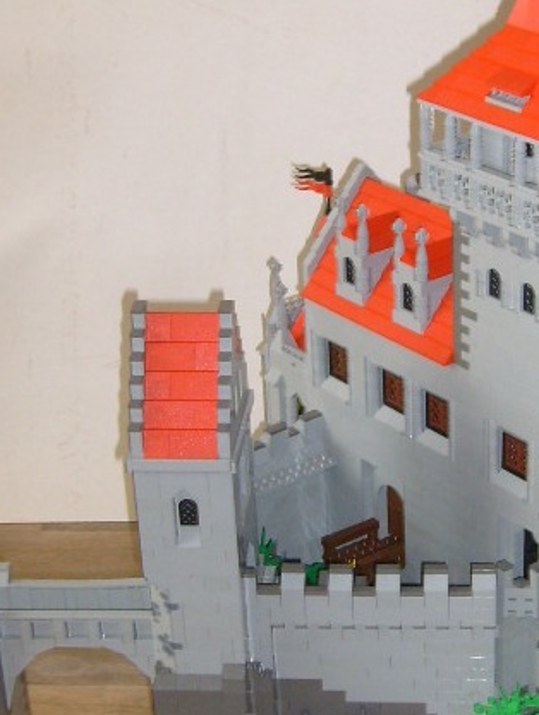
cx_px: 378
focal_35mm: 55
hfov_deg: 26.4
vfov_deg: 34.9
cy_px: 324
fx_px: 1139
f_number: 2.8
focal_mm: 5.8
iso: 100
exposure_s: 1/45
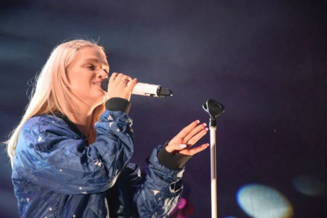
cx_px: 164
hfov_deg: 13.0
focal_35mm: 158
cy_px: 109
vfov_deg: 8.7
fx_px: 1431
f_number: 5.6
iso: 3200
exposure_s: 1/60
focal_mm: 105
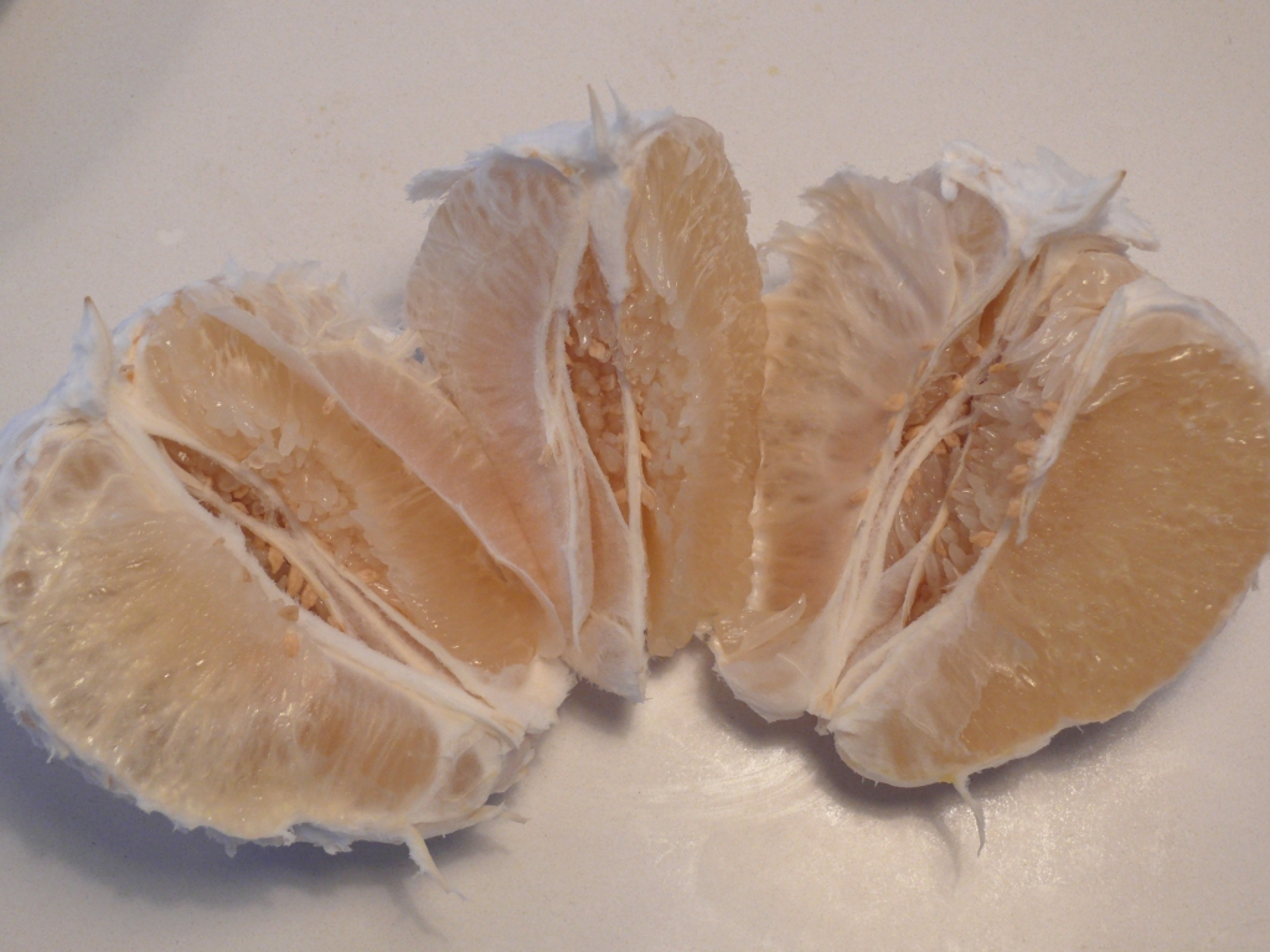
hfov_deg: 33.8
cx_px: 635
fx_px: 2091
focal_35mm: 57
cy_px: 476
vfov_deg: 25.7
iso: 200
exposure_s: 1/30
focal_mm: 12.2
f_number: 3.2
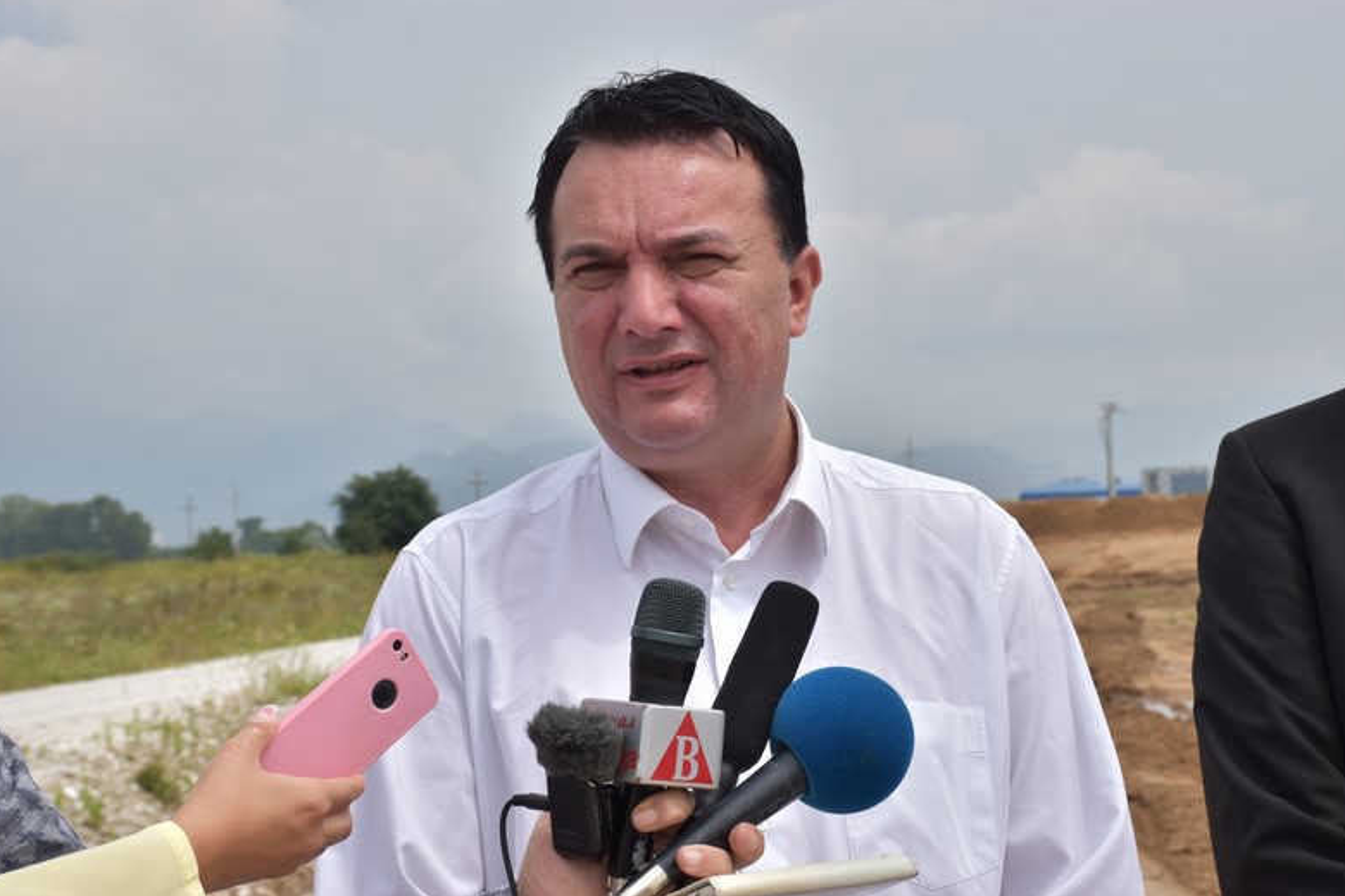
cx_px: 681
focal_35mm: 80
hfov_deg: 25.4
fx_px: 2989
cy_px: 451
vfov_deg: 17.1
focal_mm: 52
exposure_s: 1/640
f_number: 13
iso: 200
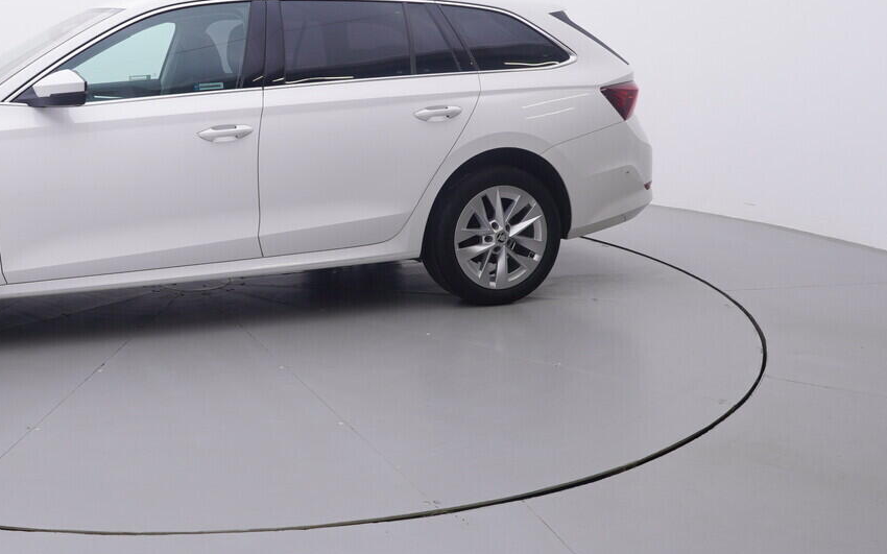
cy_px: 158
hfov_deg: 48.1
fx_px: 939
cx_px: 193
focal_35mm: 39
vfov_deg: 32.4
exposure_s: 1/80
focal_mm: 15
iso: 200
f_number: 5
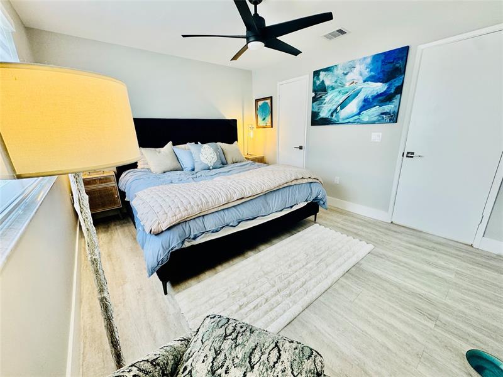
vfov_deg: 85.7
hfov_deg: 102.1
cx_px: 252
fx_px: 203
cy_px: 188
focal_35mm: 14
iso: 160
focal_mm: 2.22
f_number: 2.2
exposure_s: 1/60
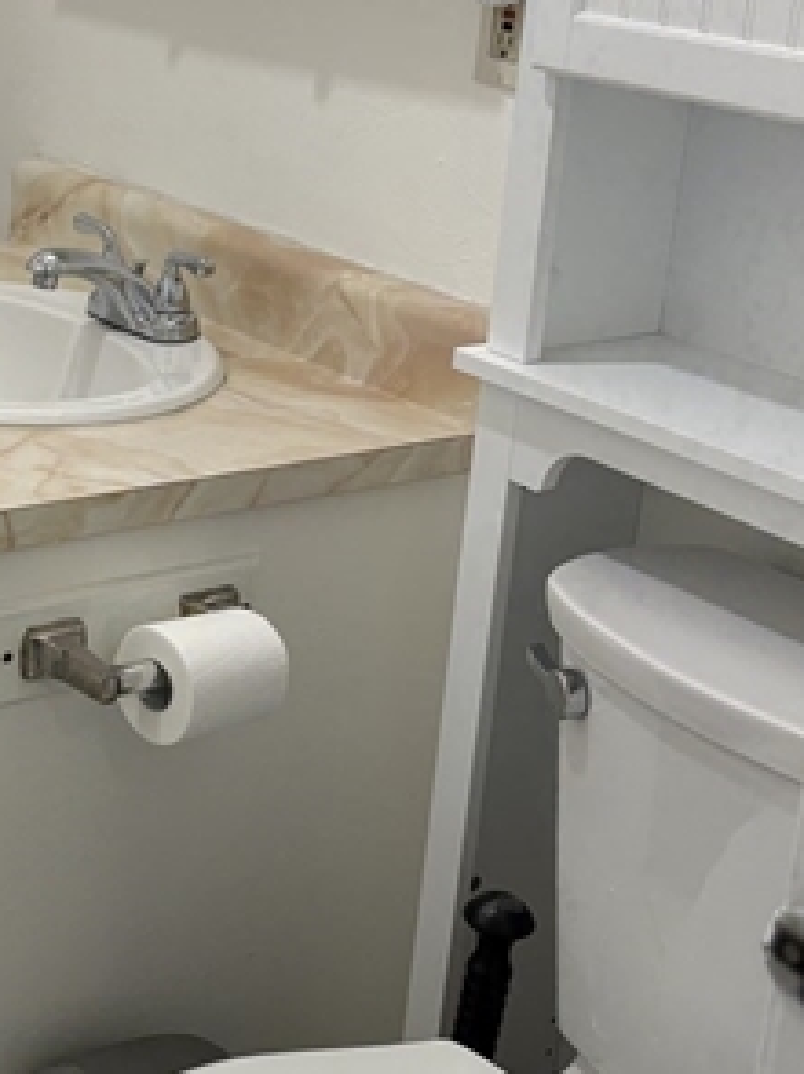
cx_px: -48
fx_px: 2109
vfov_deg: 28.5
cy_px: 409
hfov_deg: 20.7
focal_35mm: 68
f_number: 1.6
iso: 80
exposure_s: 1/120
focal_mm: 5.96
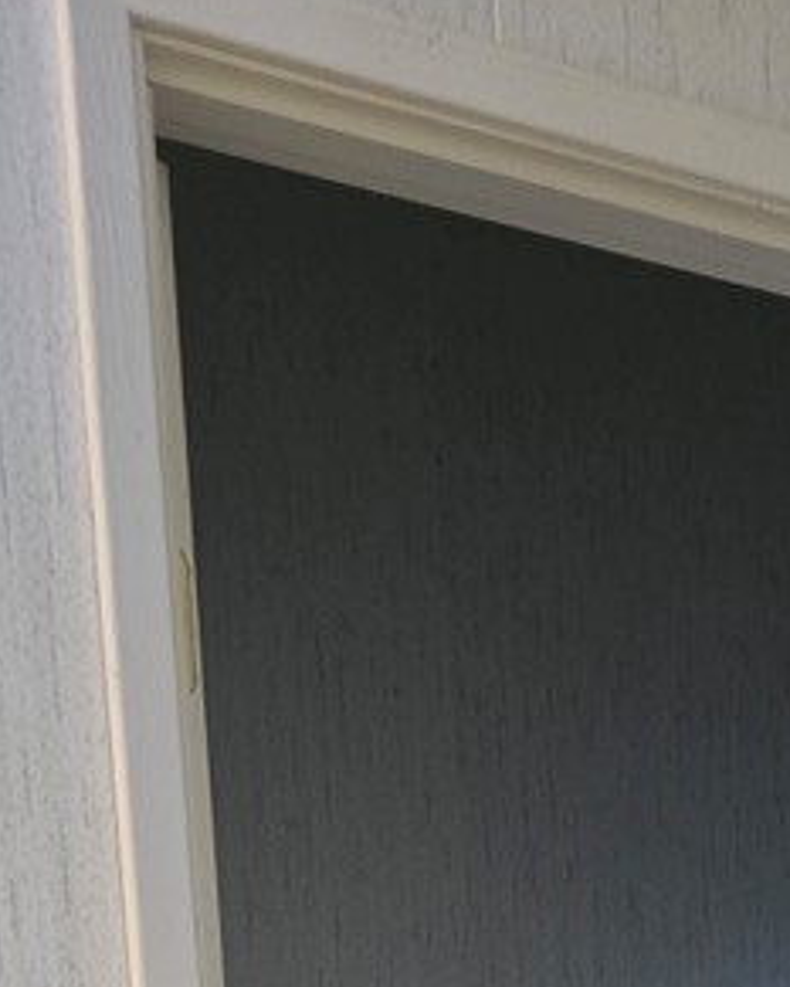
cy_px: 1692
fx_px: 2308
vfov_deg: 19.3
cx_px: 749
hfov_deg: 19.0
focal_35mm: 79
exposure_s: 1/60
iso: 800
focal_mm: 6.3
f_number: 1.7
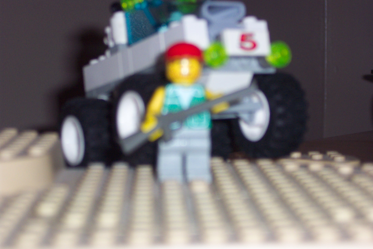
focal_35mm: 101
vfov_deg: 13.6
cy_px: 124
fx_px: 1046
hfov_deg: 20.2
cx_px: 186
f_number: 4.8
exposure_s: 1/90
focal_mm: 21.3
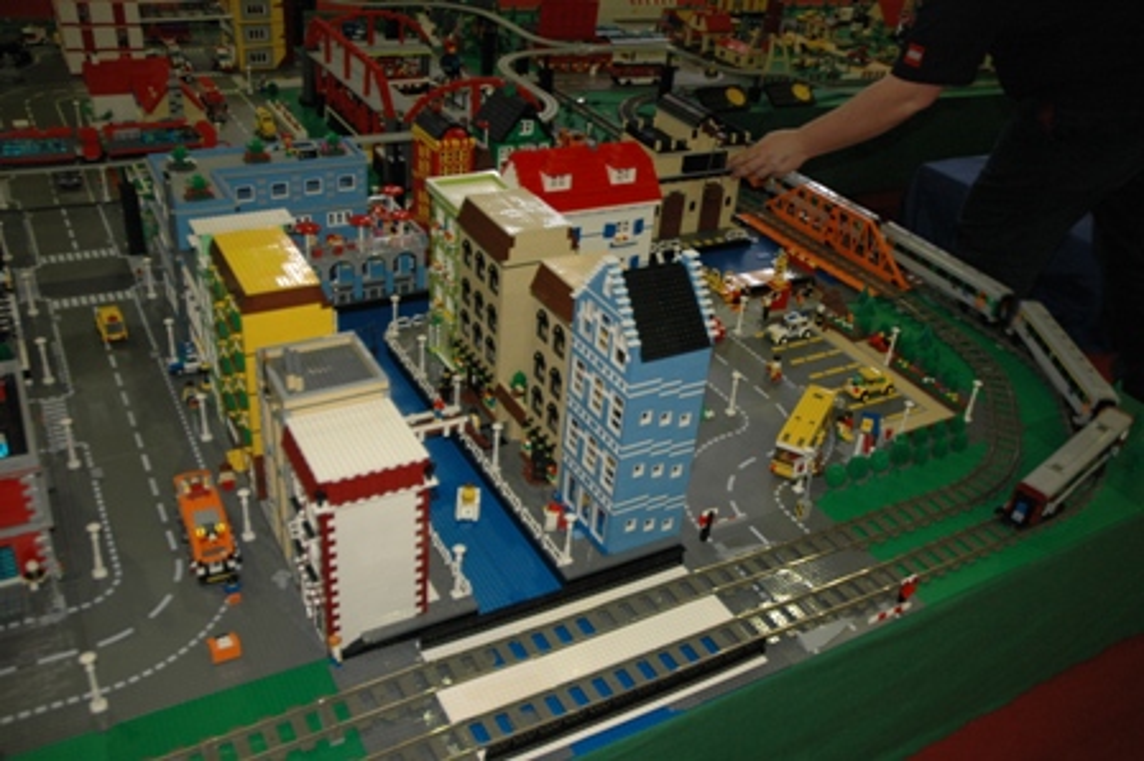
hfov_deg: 57.3
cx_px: 572
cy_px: 380
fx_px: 1048
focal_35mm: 33
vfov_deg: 39.9
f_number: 3.8
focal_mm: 22
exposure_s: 1/60
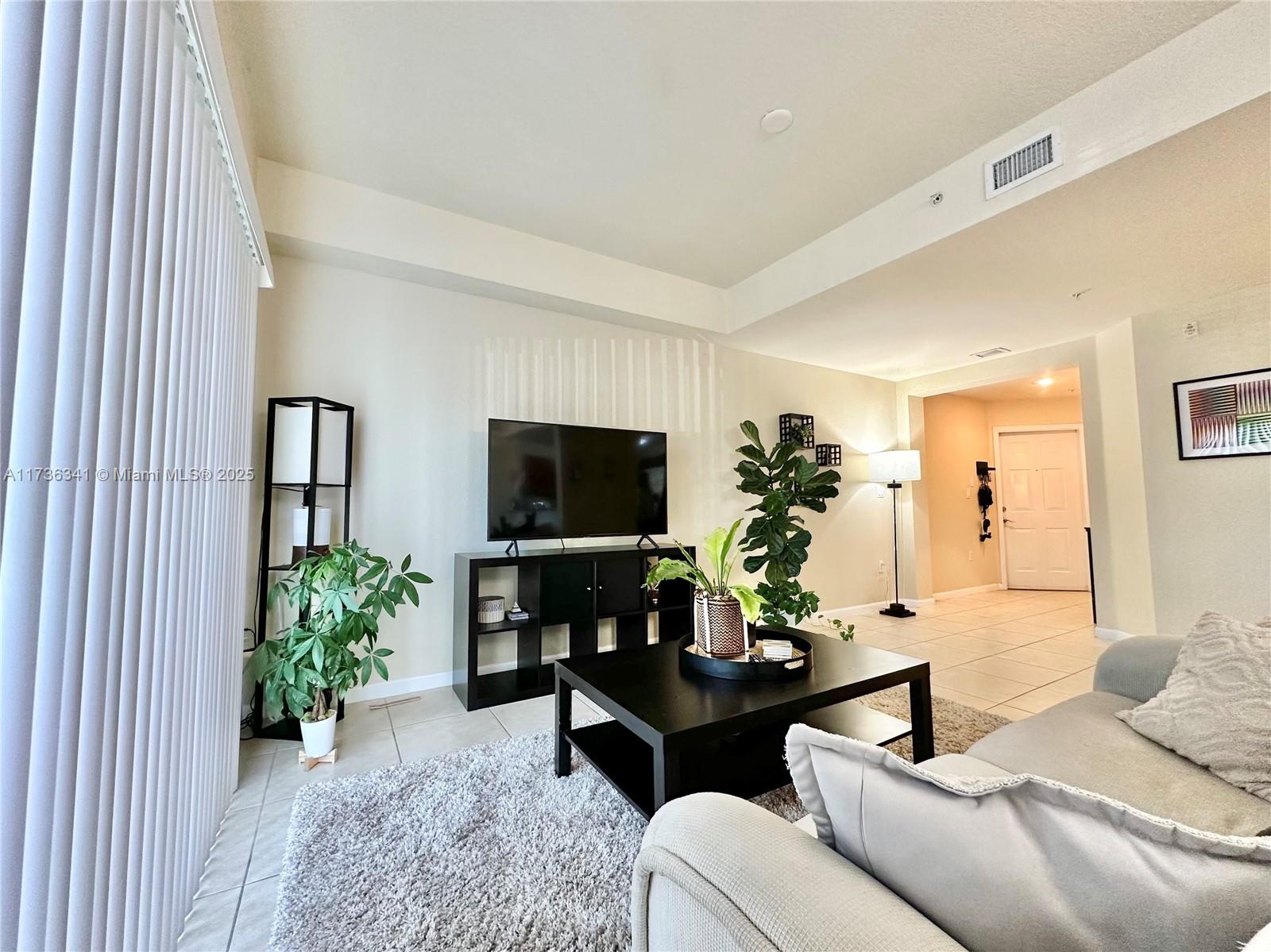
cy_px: 476
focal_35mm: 14
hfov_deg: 102.1
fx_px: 514
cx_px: 636
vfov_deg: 85.6
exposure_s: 1/60
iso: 200
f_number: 2.2
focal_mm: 2.22
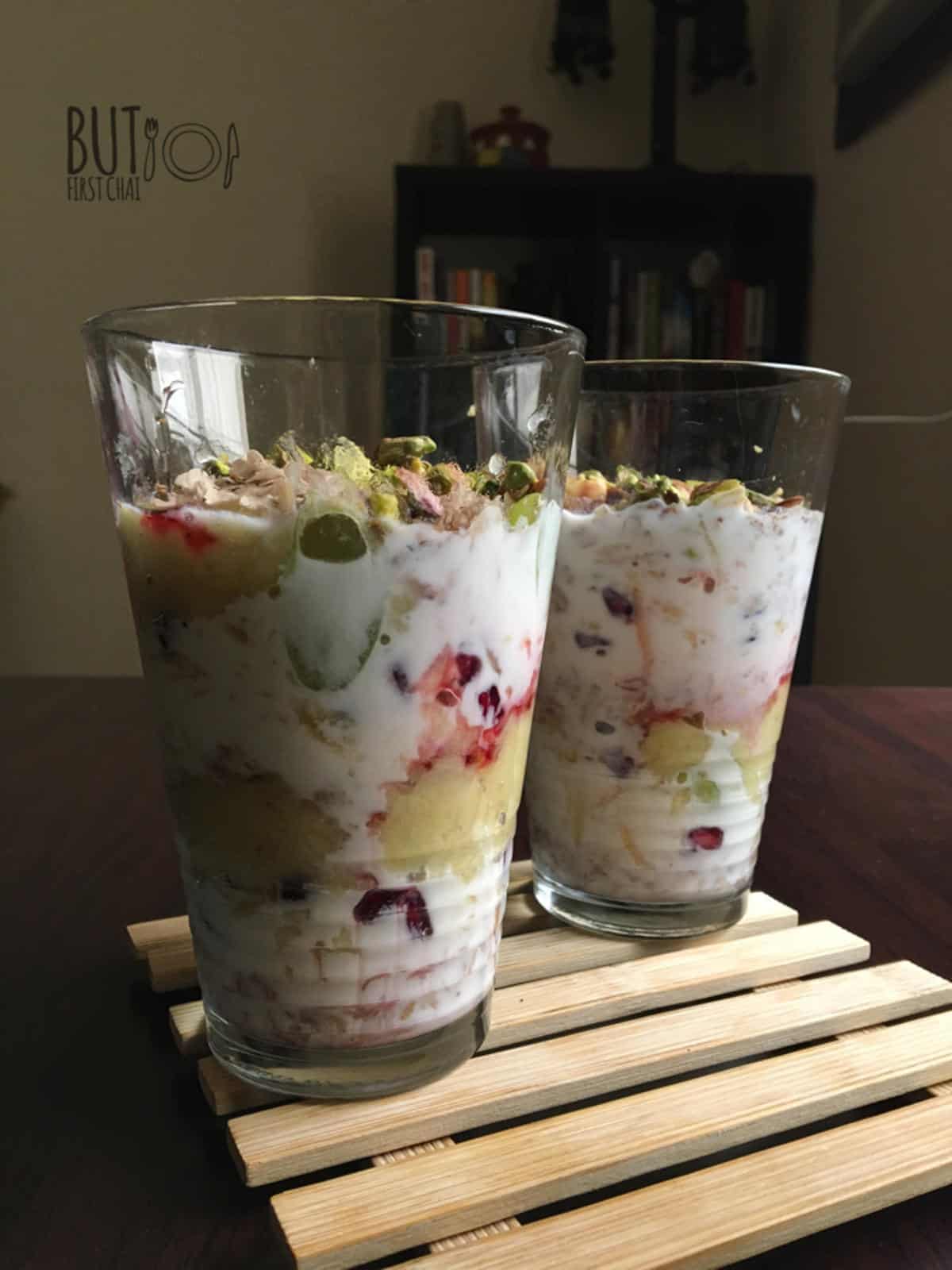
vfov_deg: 61.7
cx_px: 476
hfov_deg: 48.2
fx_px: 1063
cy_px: 635
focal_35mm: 29
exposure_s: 1/30
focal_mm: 4.15
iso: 100
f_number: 2.2
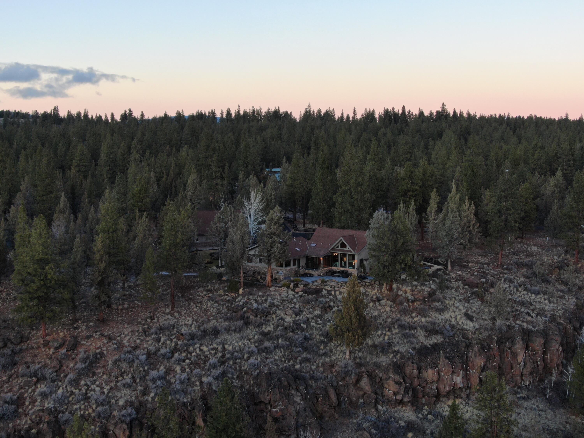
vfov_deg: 30.3
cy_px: 219
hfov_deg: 39.7
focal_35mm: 48
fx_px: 810
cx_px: 292
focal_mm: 8.6
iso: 100
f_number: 3.8
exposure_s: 1/40
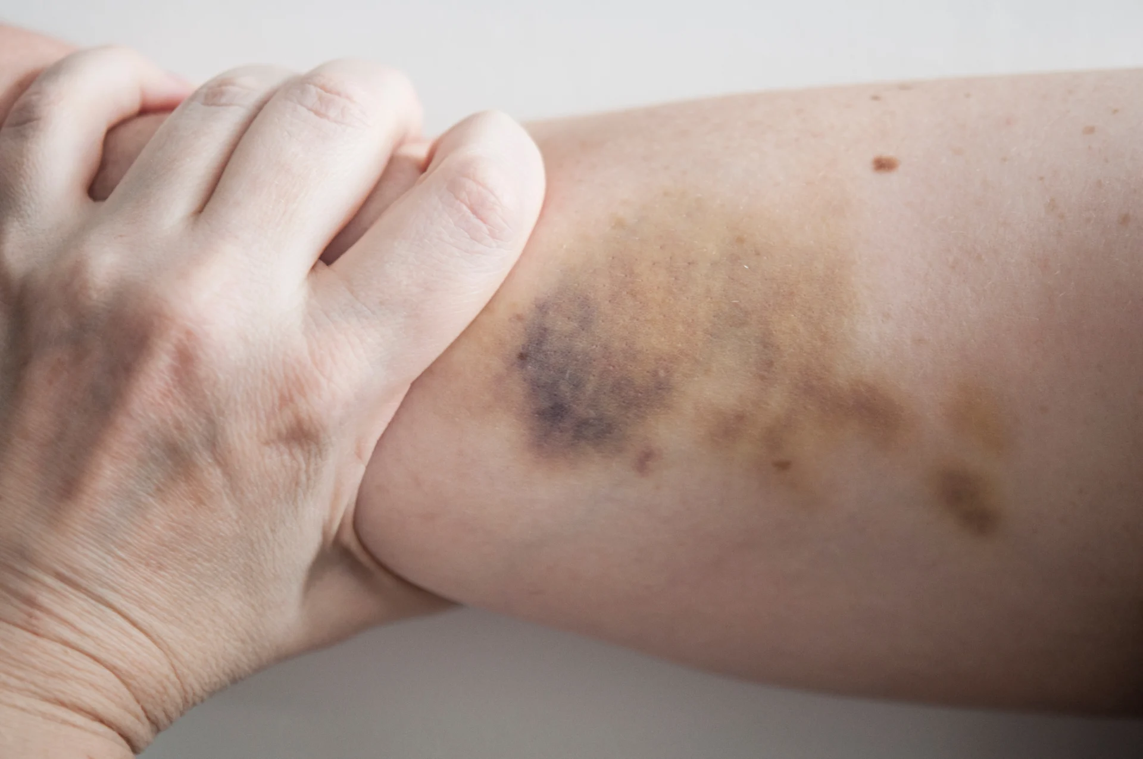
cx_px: 572
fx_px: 2854
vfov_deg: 15.1
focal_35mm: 90
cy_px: 380
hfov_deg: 22.6
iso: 400
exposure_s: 1/125
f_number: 3.5
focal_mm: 60
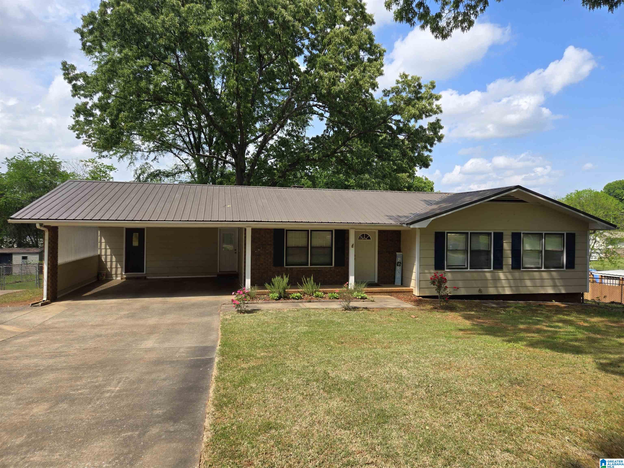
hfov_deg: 73.9
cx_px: 312
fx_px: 415
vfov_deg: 58.9
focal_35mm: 23
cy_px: 234
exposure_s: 1/1173
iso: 25
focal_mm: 5.4
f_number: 1.8
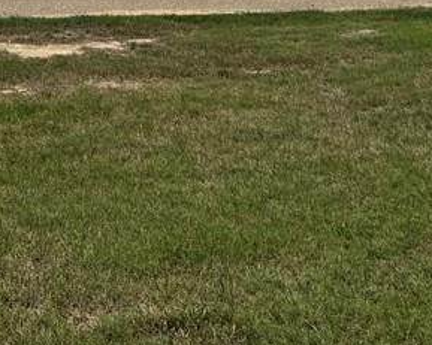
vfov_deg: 16.9
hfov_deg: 21.7
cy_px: -163
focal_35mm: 83
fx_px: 1061
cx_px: -55
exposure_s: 1/7937
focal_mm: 6.76
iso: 80
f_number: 1.78
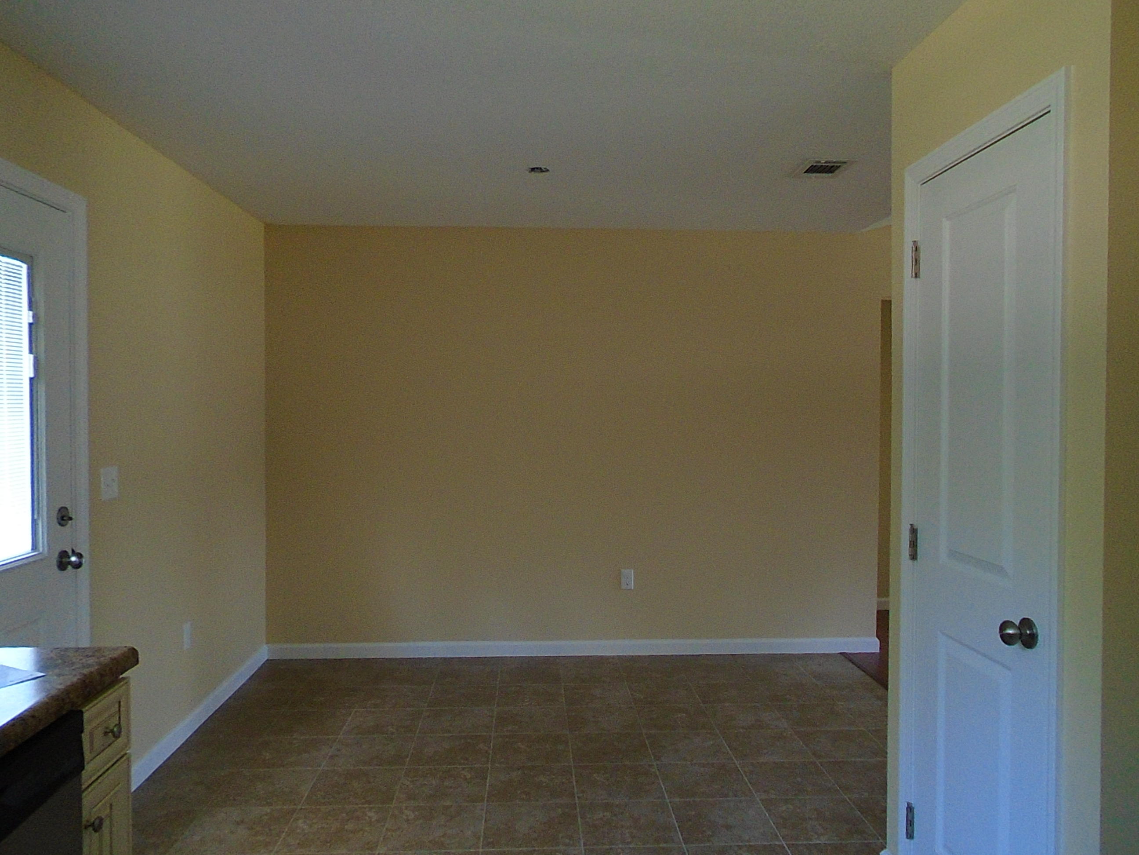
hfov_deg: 67.3
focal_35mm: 26
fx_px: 856
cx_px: 570
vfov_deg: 53.1
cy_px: 428
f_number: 3.2
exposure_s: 1/80
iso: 400
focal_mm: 4.6
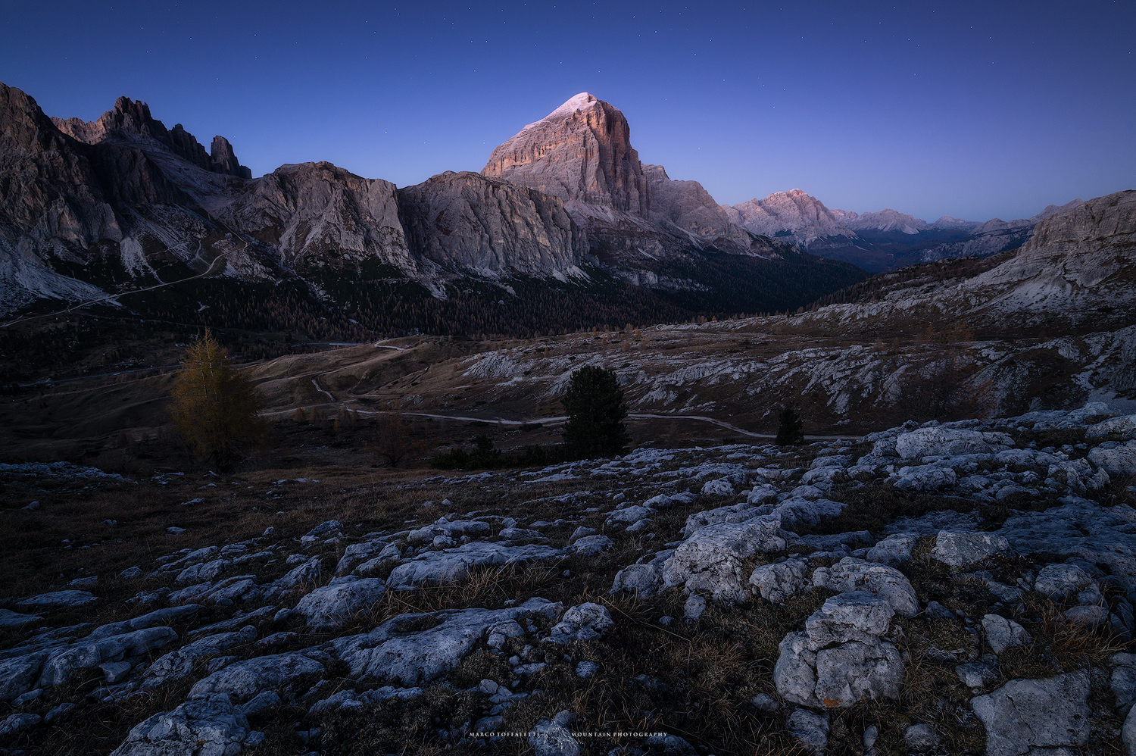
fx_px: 568
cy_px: 378
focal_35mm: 18
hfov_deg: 90.0
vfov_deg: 67.3
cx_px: 568
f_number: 10
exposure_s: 30
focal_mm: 18
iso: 400
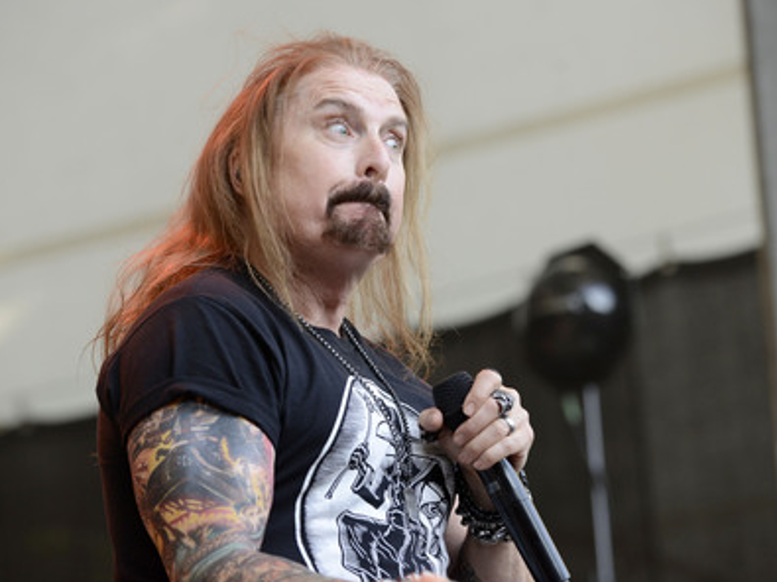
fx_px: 3321
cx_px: 357
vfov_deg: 10.0
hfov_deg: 13.3
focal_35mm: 148
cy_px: 291
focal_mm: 135
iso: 1000
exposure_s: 1/640
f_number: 4.5
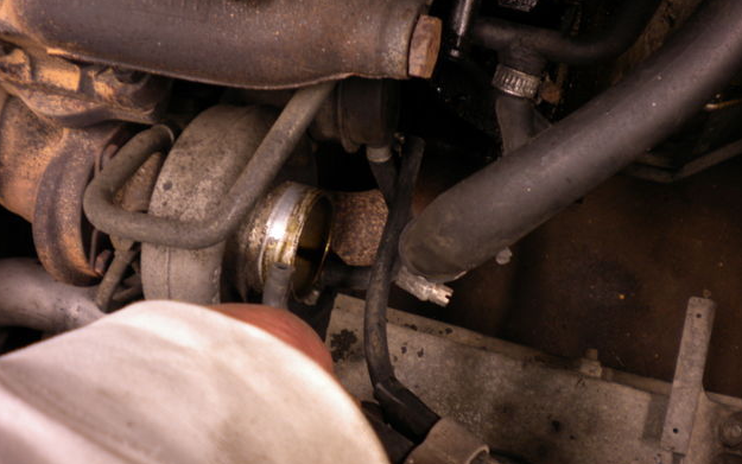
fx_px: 769
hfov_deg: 51.5
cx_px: 369
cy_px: 242
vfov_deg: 33.6
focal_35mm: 38
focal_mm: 6.3
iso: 80
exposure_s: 1/9.4
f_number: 3.1
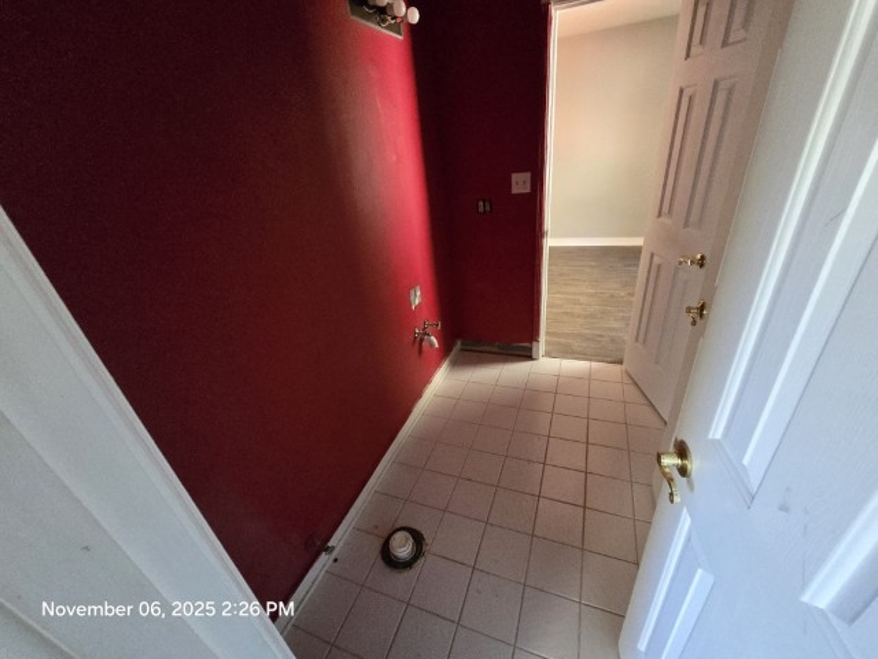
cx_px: 439
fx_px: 330
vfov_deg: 89.9
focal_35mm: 13
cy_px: 330
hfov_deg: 106.2
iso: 1250
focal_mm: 2.2
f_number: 2.2
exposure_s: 1/60
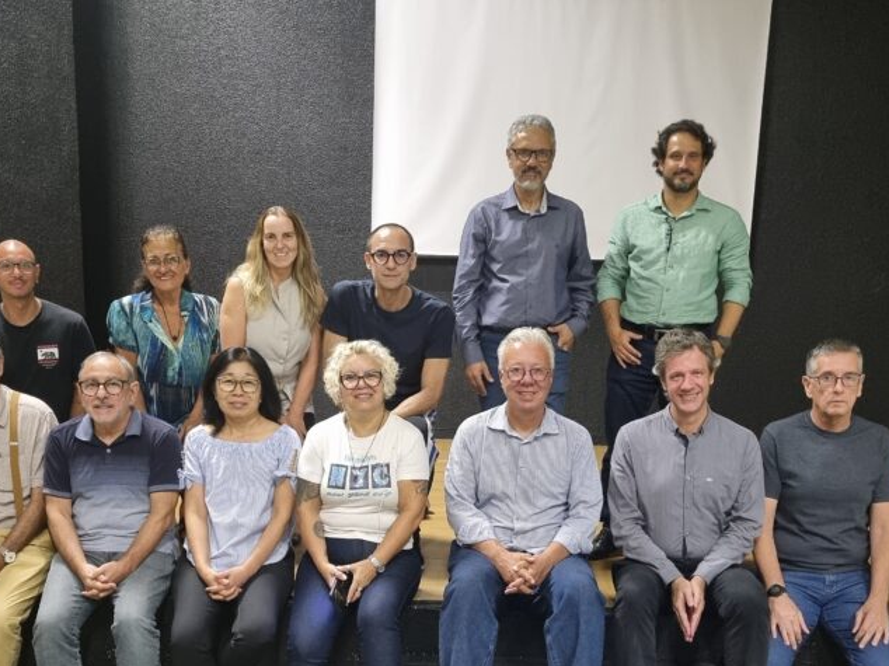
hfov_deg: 44.8
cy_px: 515
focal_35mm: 42
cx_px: 430
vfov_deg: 33.5
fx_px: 1078
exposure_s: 1/24
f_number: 1.8
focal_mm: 5.4
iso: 800
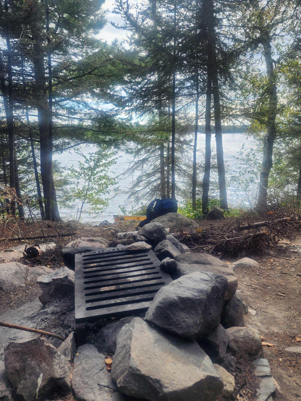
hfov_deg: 51.3
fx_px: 313
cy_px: 180
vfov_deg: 65.2
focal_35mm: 27
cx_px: 141
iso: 12
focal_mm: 6.4
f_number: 1.8
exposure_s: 1/399
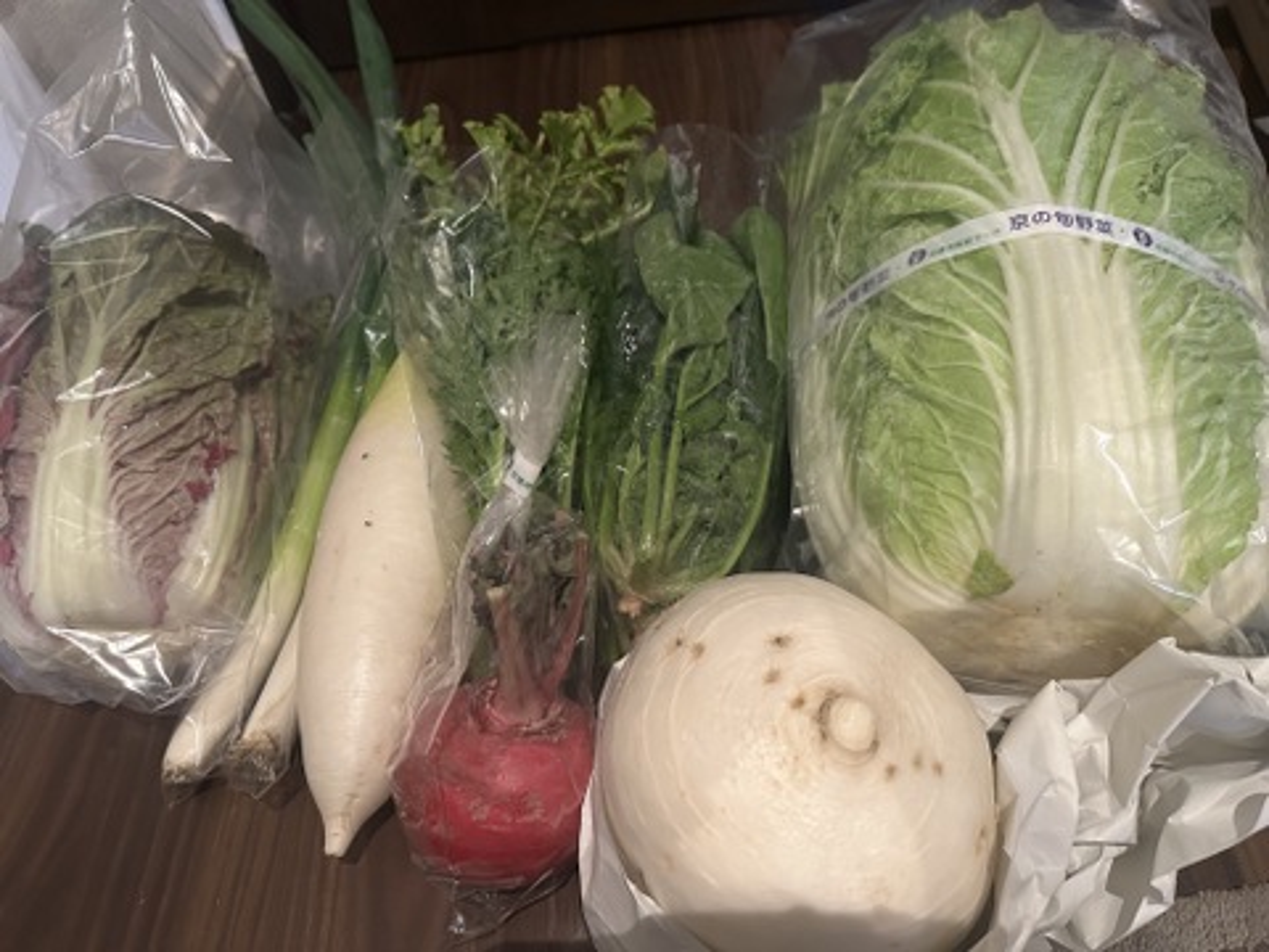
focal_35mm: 24
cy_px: 476
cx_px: 634
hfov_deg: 71.6
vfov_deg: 56.8
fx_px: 880
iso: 640
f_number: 1.78
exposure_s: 1/40
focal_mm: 6.86
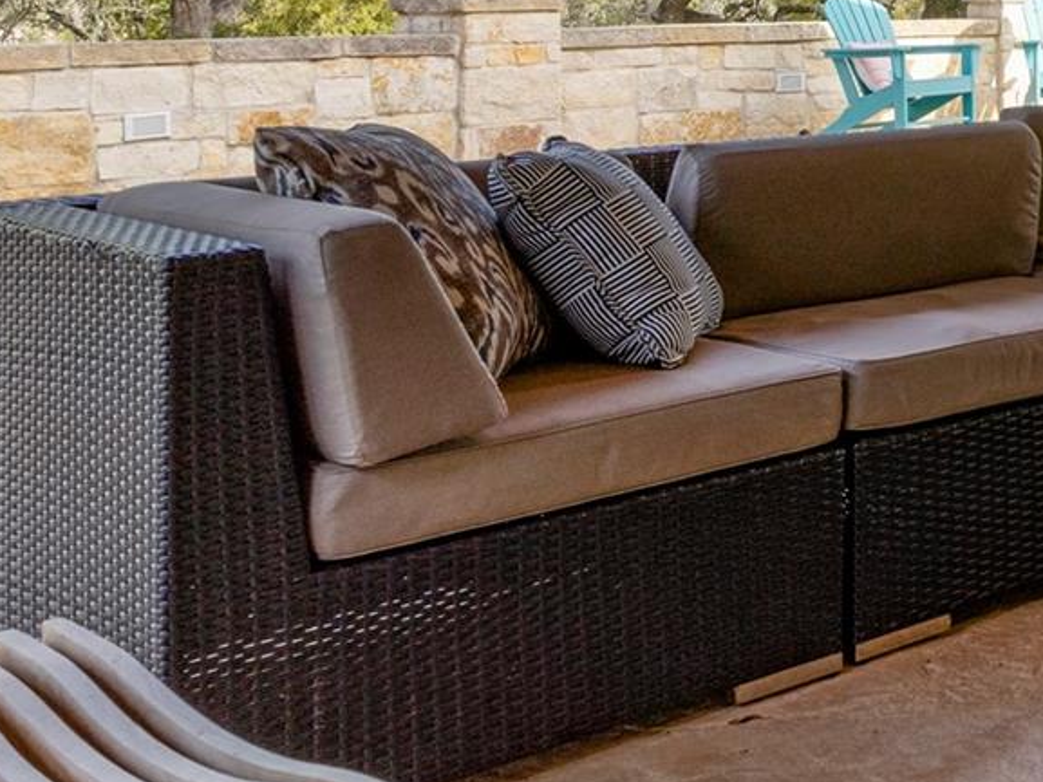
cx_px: 1607
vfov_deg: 24.1
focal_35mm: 58
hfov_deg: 24.7
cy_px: 1
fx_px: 1748
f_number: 8
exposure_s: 1/30
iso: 400
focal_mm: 17
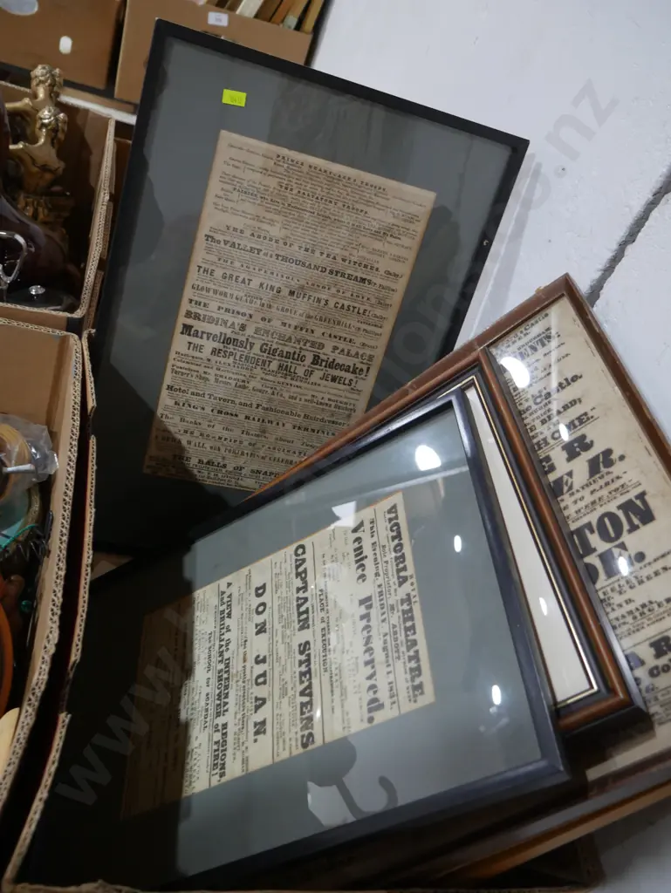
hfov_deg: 44.2
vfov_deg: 56.8
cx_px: 336
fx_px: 826
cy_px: 446
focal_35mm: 32
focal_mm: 16
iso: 1250
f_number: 3.6
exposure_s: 1/60
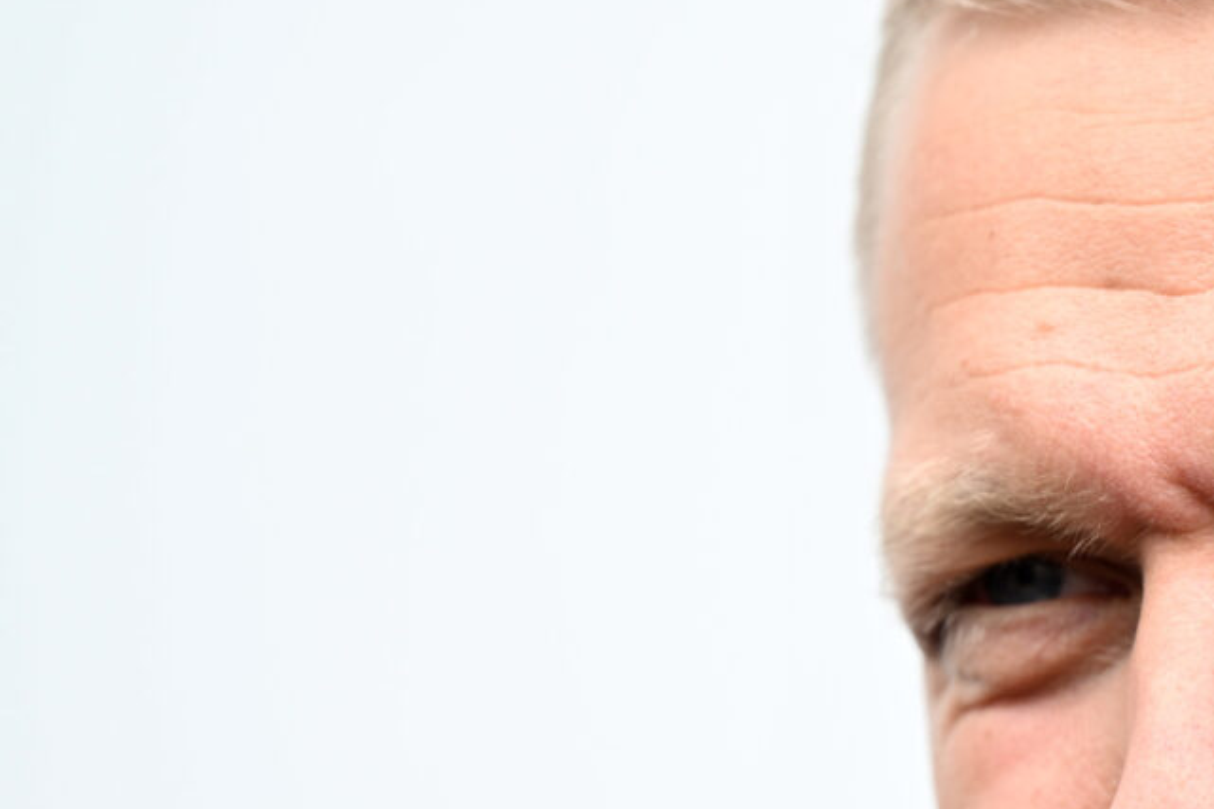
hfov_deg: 5.8
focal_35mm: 351
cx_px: 1598
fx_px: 11833
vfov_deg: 3.9
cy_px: 568
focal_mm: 125
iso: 160
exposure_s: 1/800
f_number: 2.8
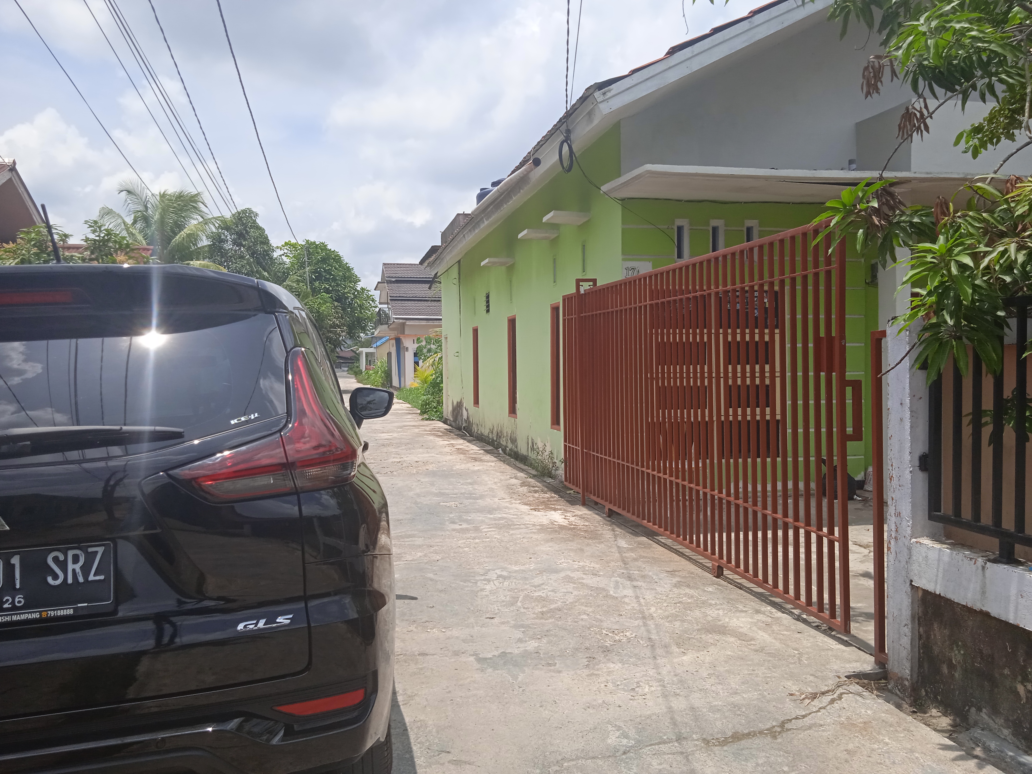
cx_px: 516
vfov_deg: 49.7
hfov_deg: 63.4
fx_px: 835
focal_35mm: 28
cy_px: 387
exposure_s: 1/1280
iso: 115
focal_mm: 3.43
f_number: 2.2
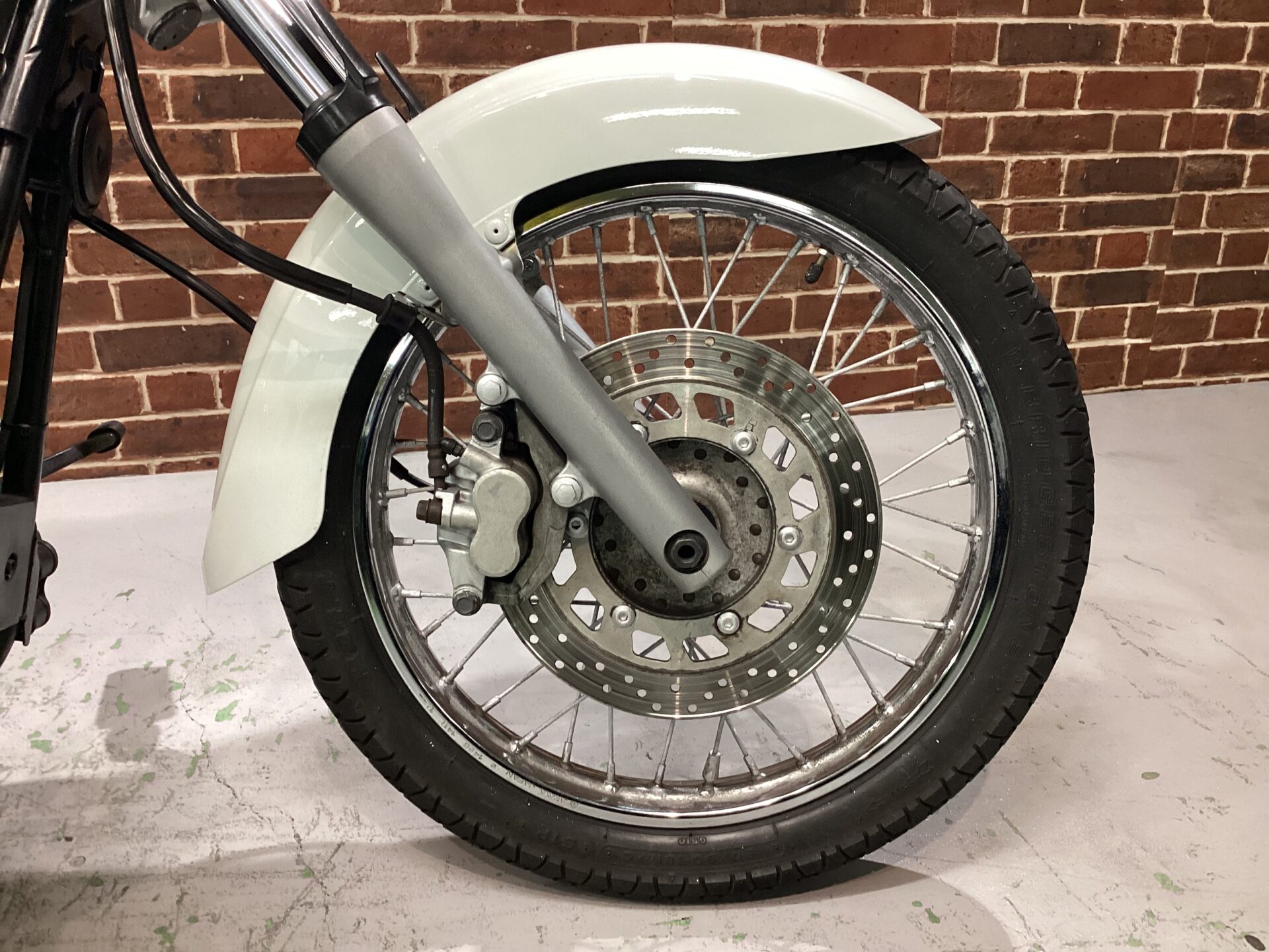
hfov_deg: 58.4
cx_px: 634
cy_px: 476
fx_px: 1136
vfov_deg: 45.4
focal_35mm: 31
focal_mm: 3.3
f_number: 2.4
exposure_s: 1/60
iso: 250
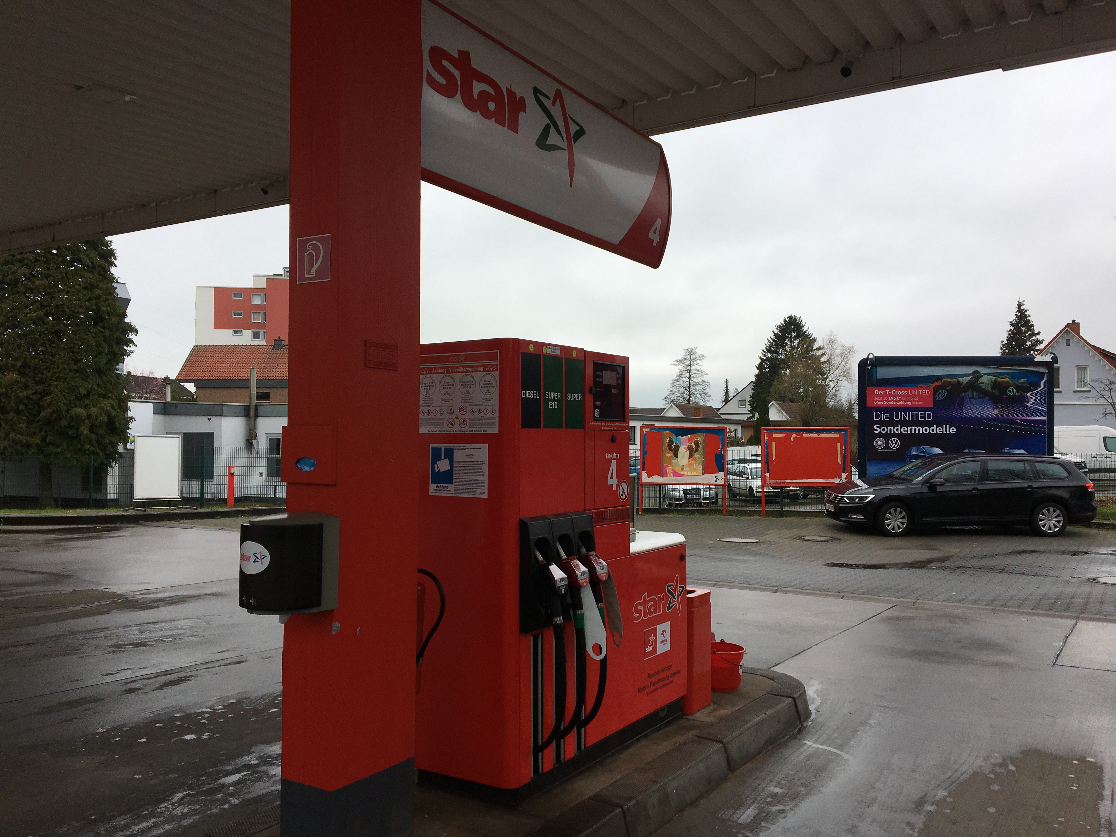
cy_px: 418
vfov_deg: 48.2
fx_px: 935
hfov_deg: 61.7
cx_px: 558
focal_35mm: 29
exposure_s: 1/434
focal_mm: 4.15
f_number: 2.2
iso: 25
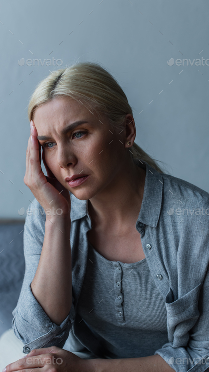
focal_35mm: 62
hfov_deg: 19.4
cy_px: 208
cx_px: 113
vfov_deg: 33.8
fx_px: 611
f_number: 3.5
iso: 200
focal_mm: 50
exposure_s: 1/160
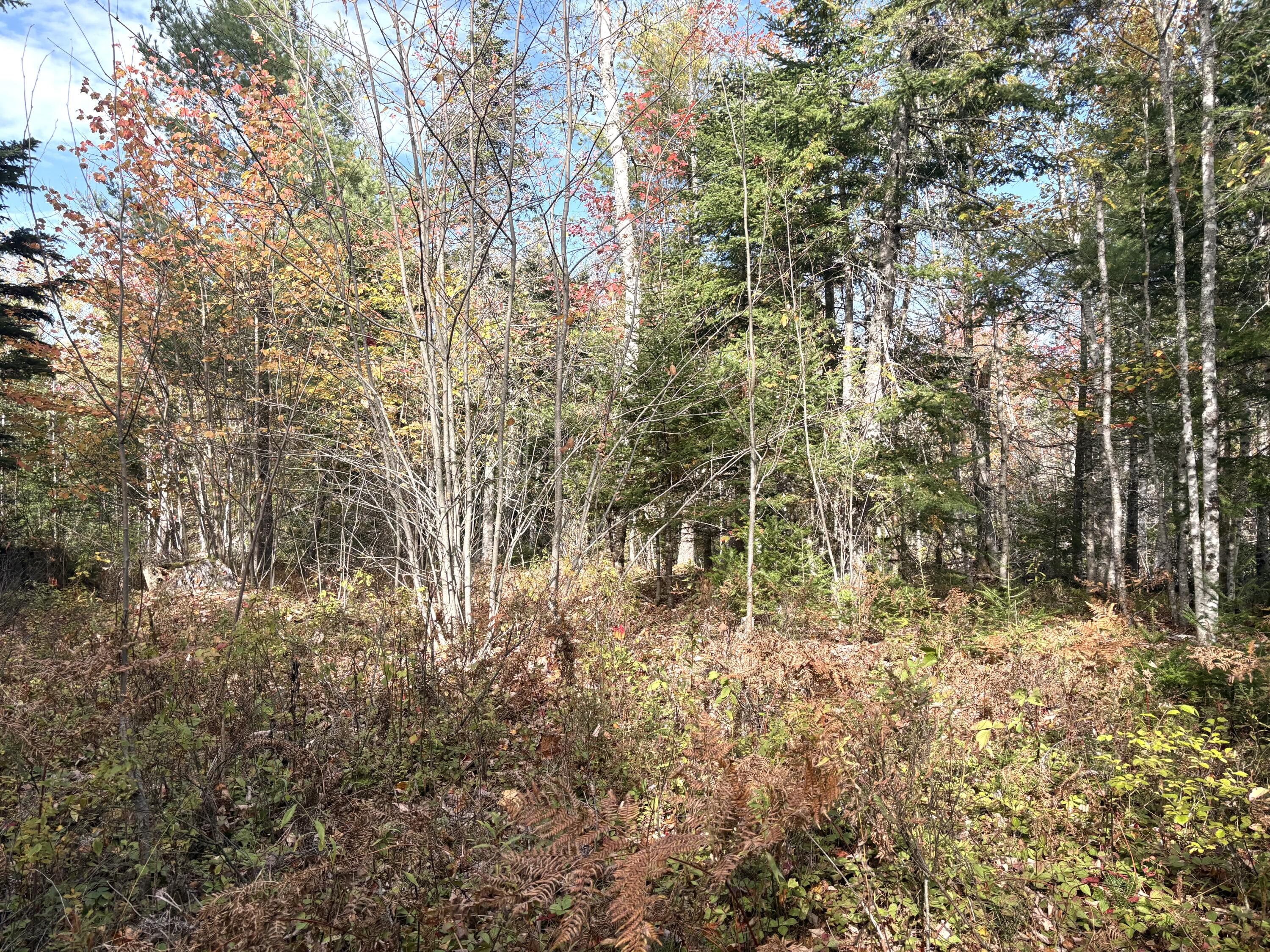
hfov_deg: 67.3
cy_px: 476
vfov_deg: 53.1
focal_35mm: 26
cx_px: 635
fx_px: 954
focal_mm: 5.96
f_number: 1.6
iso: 50
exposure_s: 1/850
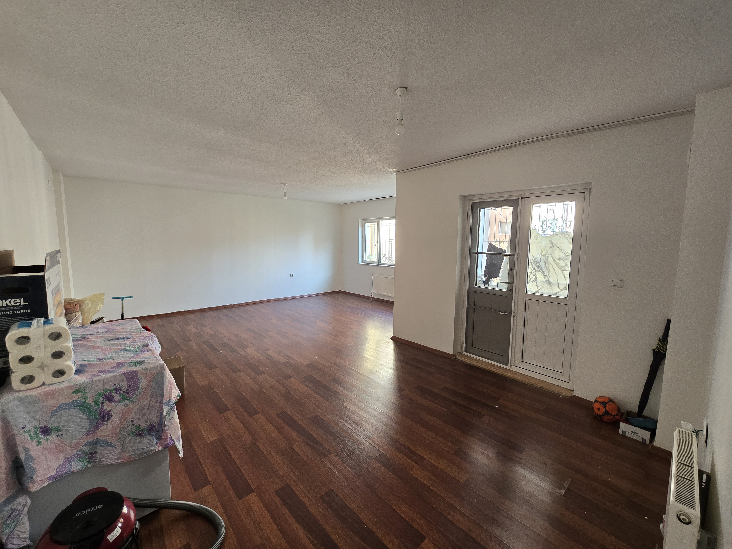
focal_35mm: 13
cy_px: 274
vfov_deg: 89.9
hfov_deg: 106.2
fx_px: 275
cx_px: 366
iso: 100
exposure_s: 1/50
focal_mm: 2.2
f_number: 2.2
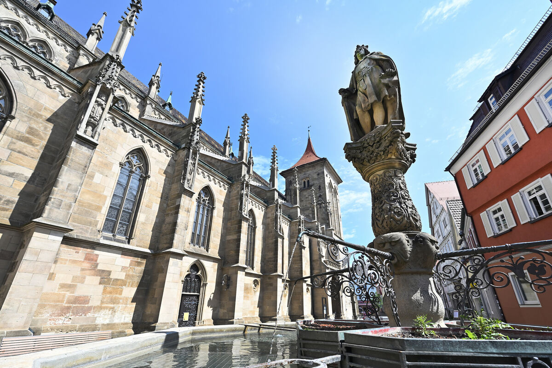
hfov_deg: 104.3
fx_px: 215
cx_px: 276
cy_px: 184
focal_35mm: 14
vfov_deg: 81.2
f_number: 4
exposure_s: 1/2000
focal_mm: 14
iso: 250
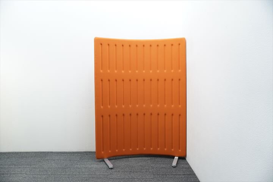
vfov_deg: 53.1
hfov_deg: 73.7
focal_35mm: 24
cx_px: 136
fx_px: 182
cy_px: 91
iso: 125
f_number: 3.5
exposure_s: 1/30
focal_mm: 16
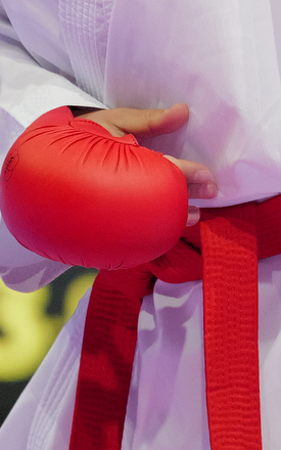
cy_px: -283
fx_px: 12253
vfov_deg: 2.1
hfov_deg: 1.3
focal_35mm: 1000
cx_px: 469
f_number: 2.8
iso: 3200
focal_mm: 173
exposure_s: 1/1000
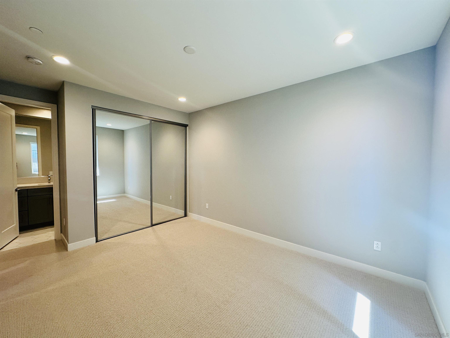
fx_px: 182
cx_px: 225
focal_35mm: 14
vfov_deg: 85.7
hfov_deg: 102.1
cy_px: 169
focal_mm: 2.22
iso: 160
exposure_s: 1/120
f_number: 2.2
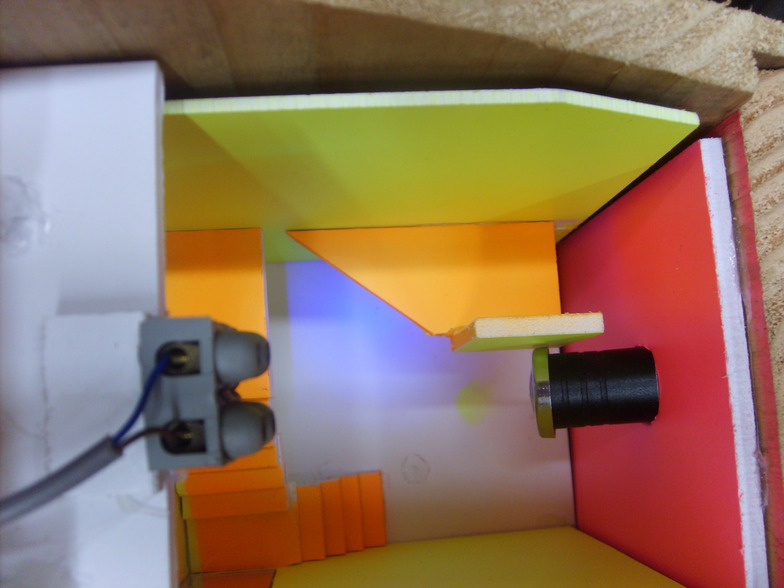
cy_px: 294
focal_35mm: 35
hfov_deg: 52.6
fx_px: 793
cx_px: 392
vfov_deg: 40.7
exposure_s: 1/30
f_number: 2.8
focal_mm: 5.8
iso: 73
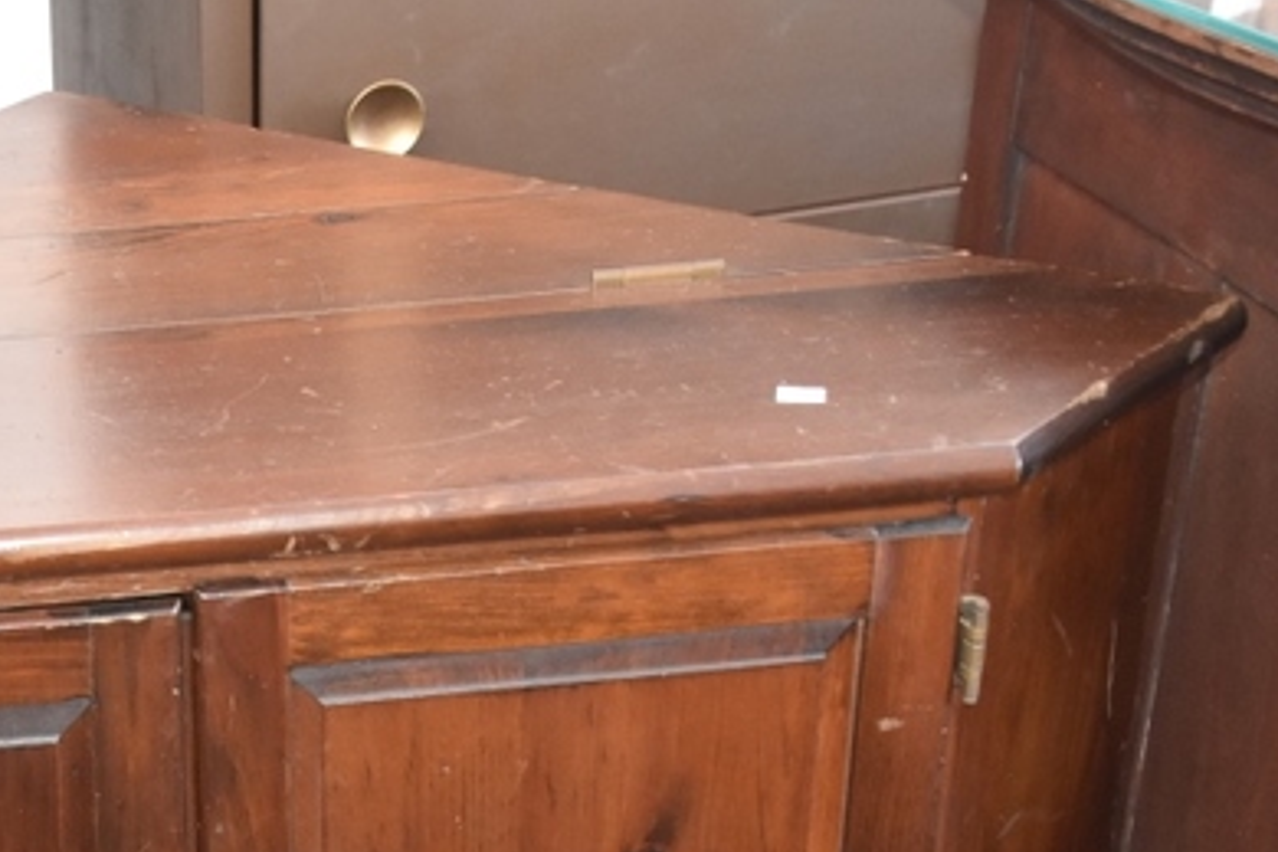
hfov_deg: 22.3
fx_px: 3088
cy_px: 947
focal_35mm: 87
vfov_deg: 15.3
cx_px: -75
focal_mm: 26
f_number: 3.8
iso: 2000
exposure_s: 1/60
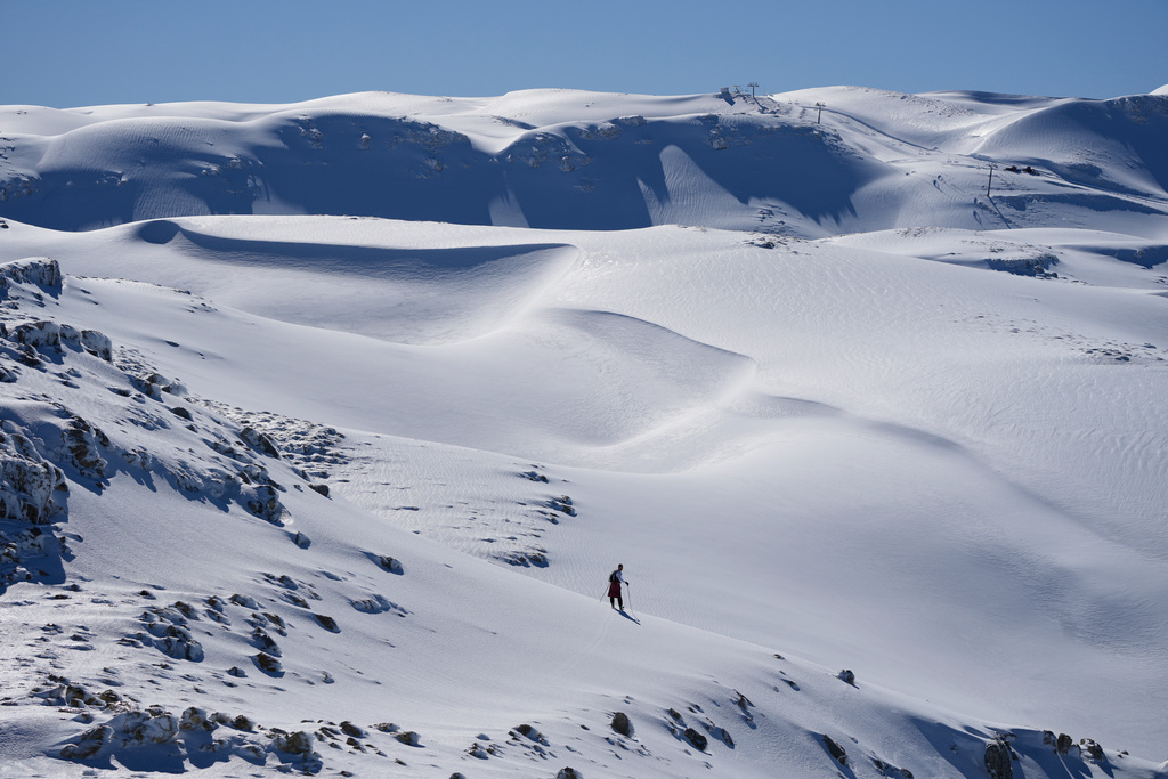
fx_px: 3699
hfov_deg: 17.9
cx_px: 584
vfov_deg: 12.0
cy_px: 390
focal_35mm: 114
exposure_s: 1/1600
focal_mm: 114
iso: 100
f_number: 8
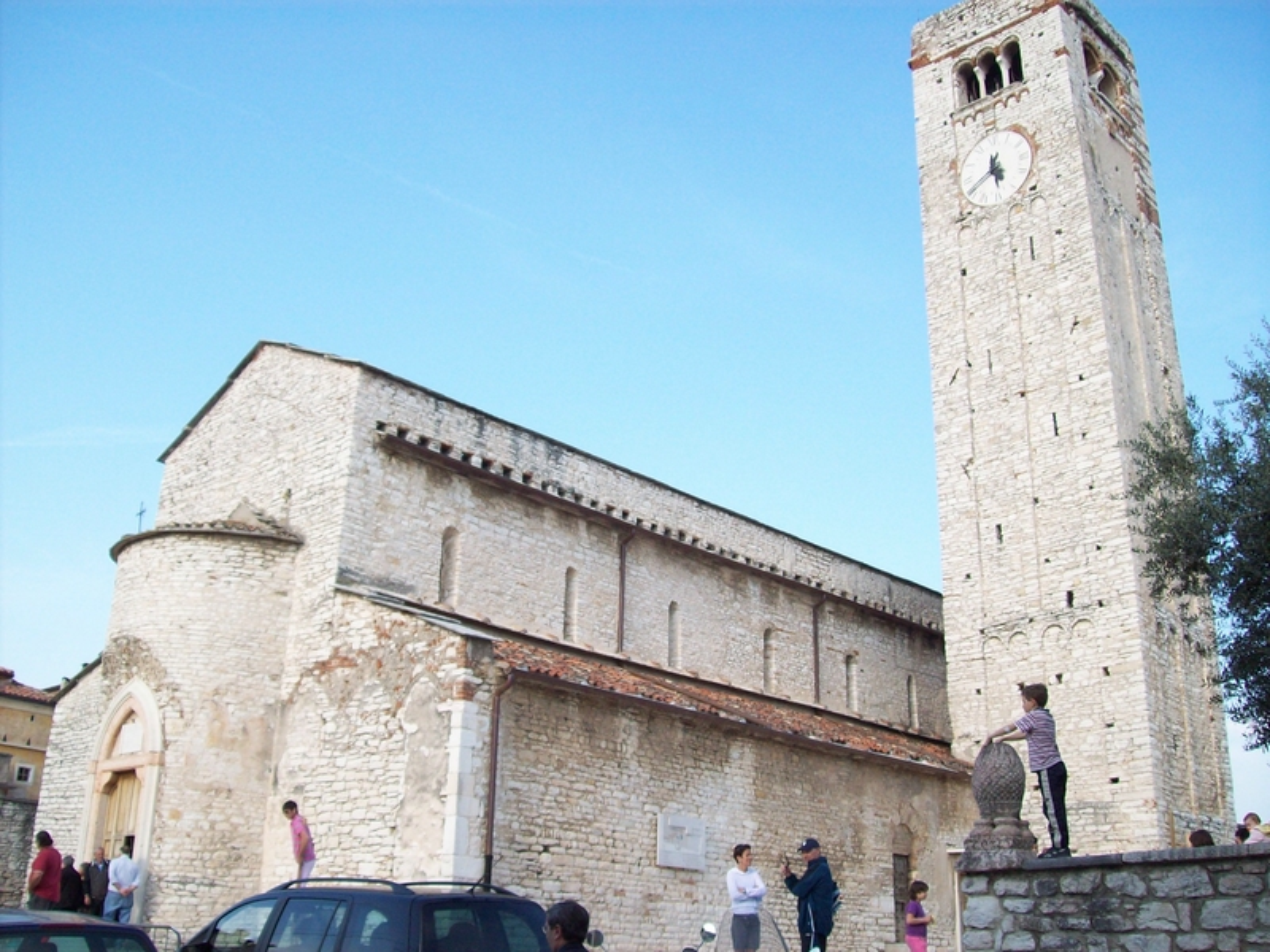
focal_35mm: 36
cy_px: 476
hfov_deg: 51.4
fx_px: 1321
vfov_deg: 39.7
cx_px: 635
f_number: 2.7
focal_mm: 6
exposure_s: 1/419
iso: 80
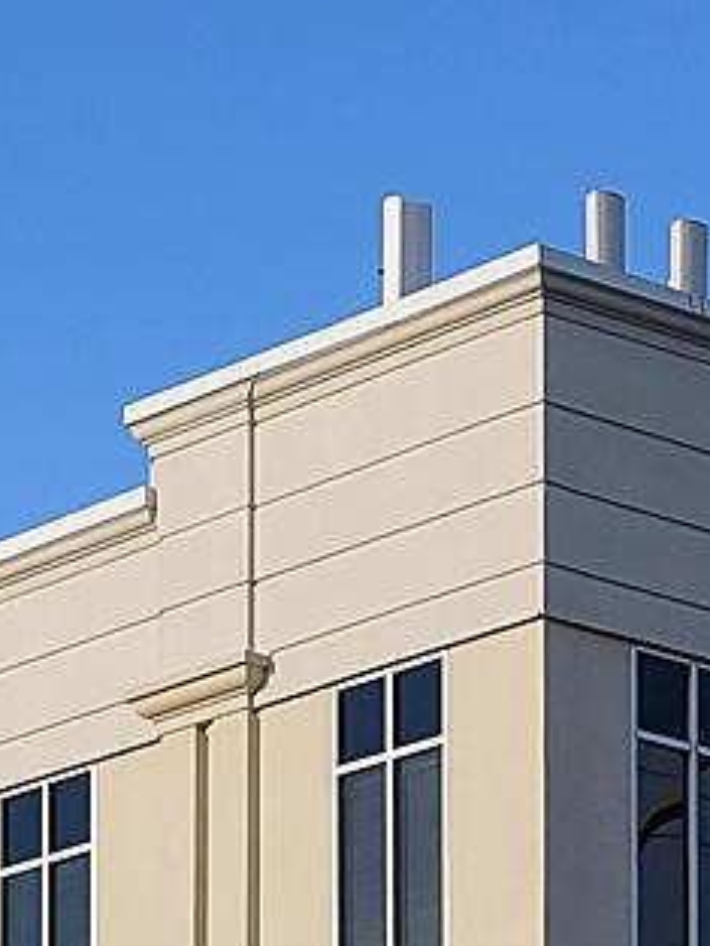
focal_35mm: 189
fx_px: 5165
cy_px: 1824
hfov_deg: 7.9
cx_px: 308
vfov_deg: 9.8
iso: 800
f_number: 11
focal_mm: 30
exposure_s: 1/800
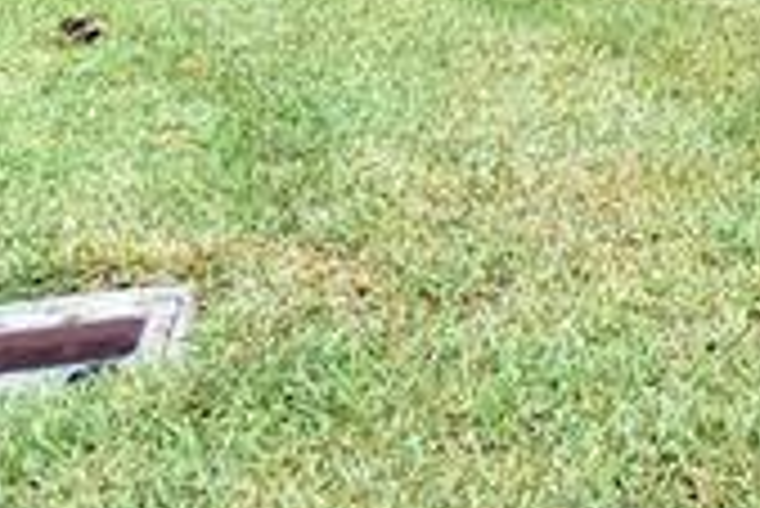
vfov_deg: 15.9
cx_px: 1286
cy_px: -452
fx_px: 1500
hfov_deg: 21.3
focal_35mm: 71
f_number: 5.6
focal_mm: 10
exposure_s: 1/1250
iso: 640
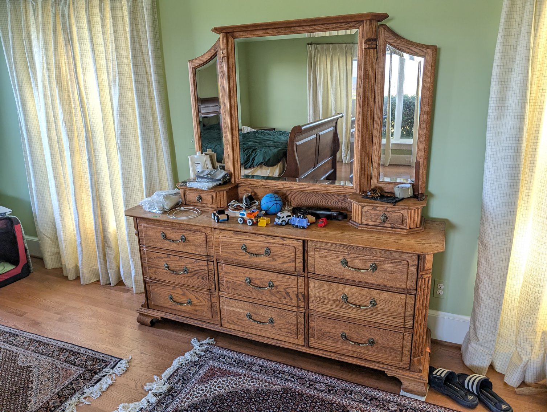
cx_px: 274
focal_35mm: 24
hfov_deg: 71.5
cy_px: 206
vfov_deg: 56.9
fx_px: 380
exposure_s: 1/40
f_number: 1.68
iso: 100
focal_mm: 6.9
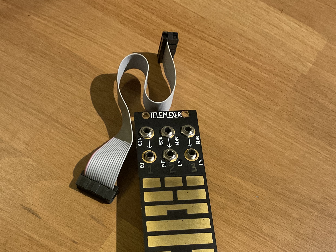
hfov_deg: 40.4
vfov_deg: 30.1
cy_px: 203
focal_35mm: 47
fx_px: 456
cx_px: 156
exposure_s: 1/50
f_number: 1.8
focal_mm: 3
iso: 250
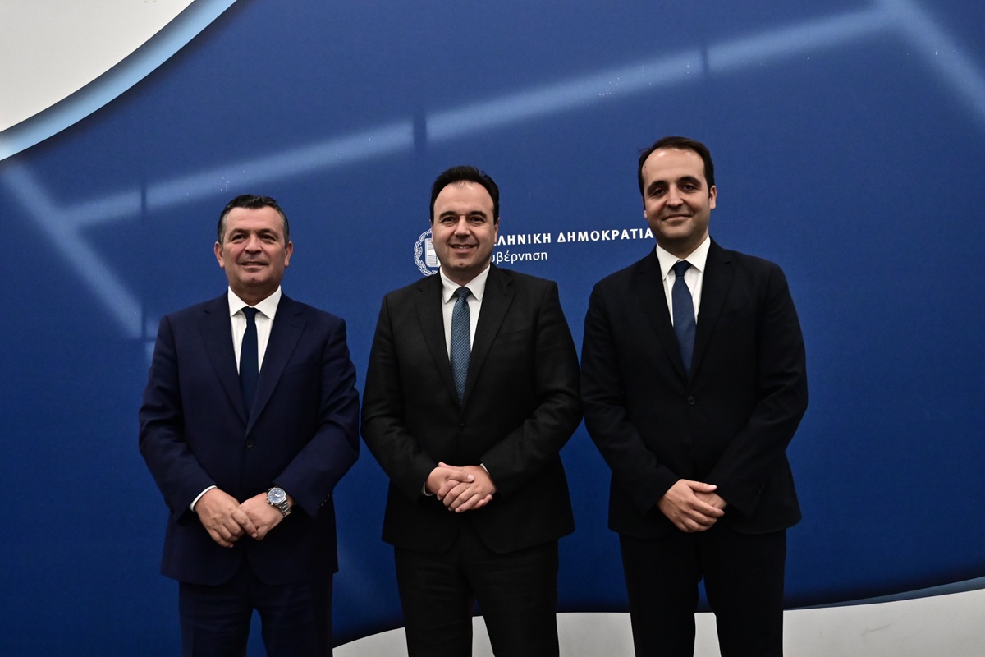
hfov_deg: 53.1
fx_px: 985
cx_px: 492
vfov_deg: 36.9
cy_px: 328
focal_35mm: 36
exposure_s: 1/320
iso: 3200
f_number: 4
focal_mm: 24
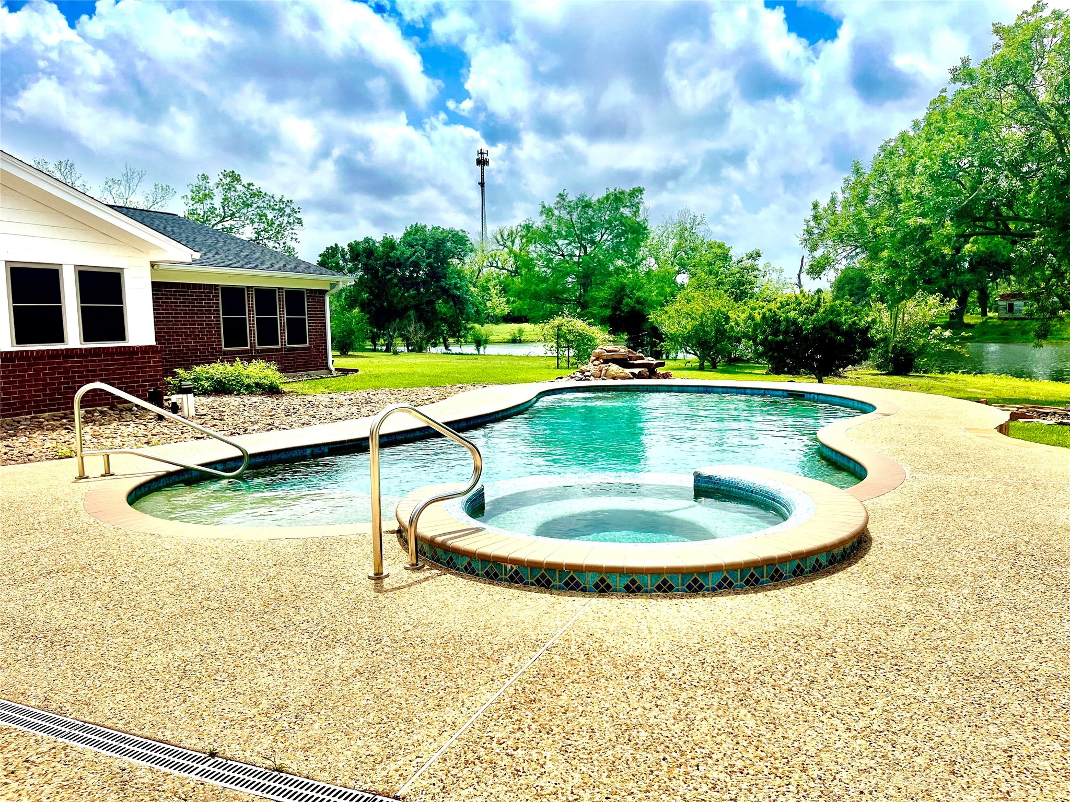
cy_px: 401
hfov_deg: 67.3
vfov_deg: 53.1
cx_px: 535
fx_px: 804
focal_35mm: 26
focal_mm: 5.1
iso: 50
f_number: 1.6
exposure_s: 1/7874
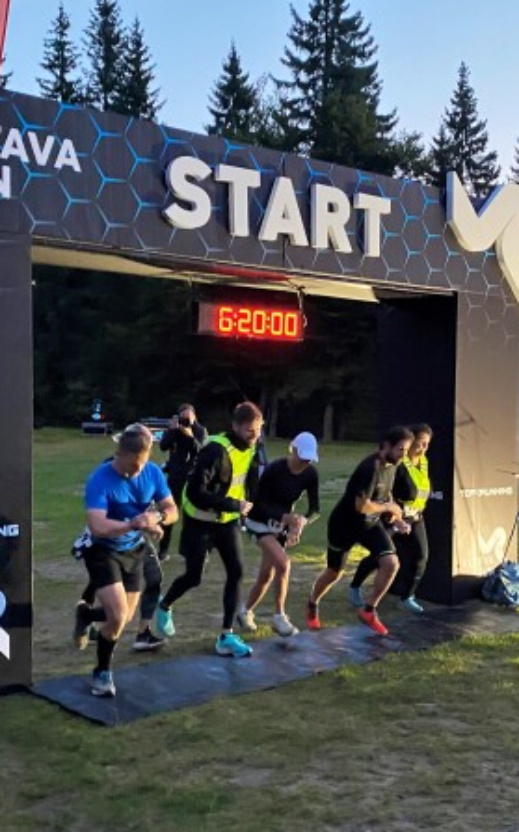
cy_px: 415
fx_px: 838
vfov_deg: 52.8
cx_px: 318
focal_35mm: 37
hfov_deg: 34.3
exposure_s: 1/50
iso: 400
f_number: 1.8
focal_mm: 4.25
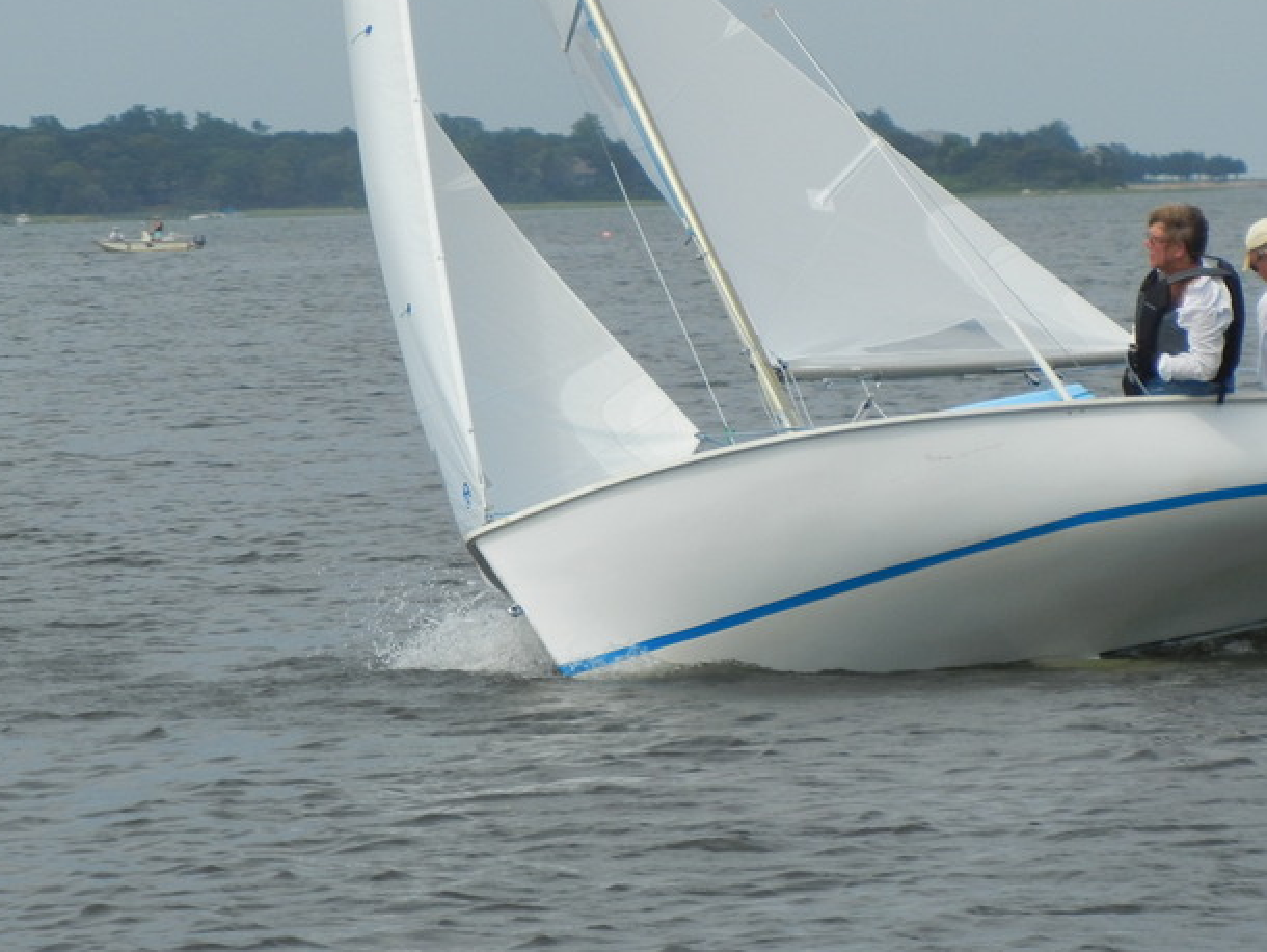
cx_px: 773
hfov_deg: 6.8
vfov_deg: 5.1
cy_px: 368
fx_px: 10692
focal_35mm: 292
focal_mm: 31.4
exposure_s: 1/318
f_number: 9.2
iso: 160
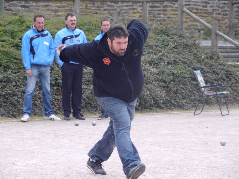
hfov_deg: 13.2
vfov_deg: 9.9
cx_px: 120
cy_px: 90
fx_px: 1036
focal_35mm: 150
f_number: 4.4
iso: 80
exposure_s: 1/180
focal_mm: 24.6
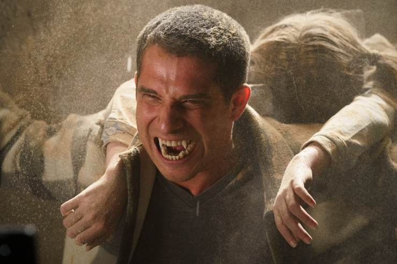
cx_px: 198
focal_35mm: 133
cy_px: 132
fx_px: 1466
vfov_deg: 10.3
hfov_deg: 15.4
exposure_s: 1/250
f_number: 4.5
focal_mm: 133
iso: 6400
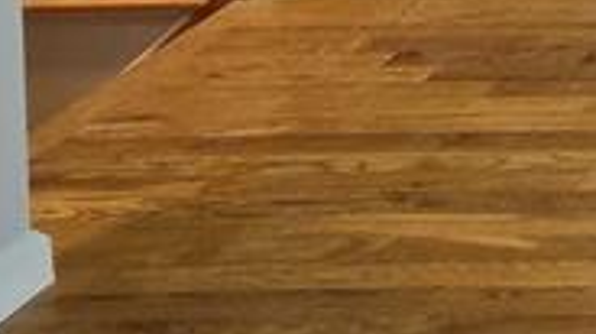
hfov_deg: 17.6
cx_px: 1231
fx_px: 1247
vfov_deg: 11.6
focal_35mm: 79
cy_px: -545
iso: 160
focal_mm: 2.2
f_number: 2.2
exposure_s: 1/60
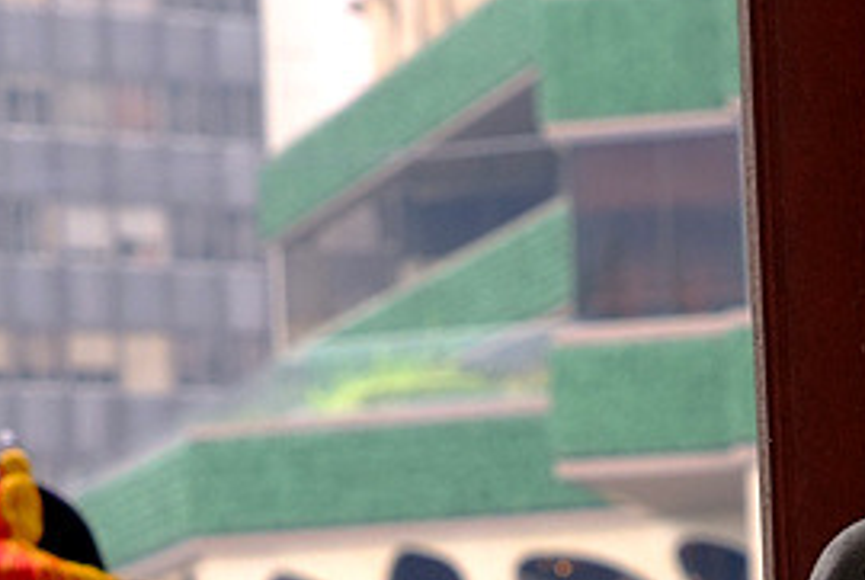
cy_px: 663
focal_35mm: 319
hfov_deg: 6.4
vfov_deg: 4.3
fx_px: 7677
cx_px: 827
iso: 125
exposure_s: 1/40
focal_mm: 50
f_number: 6.3
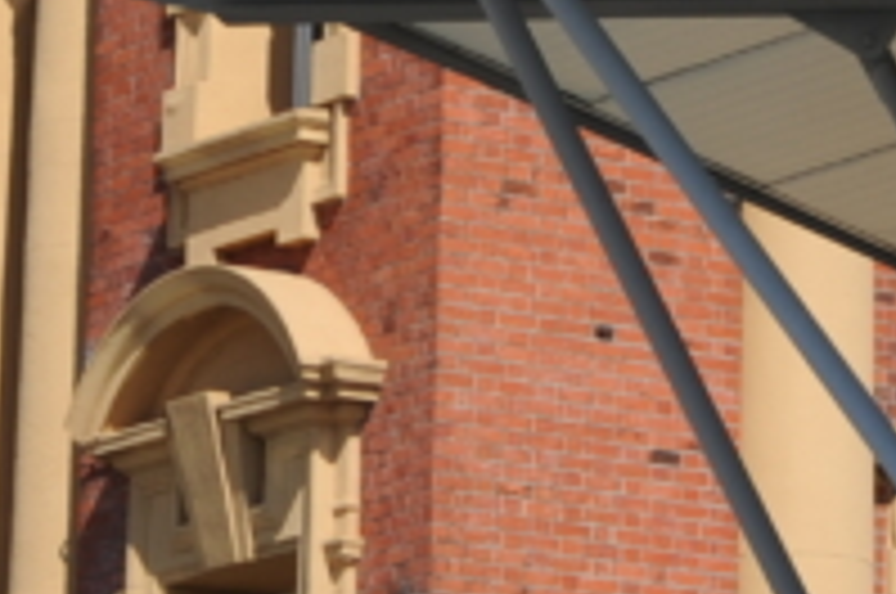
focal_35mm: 362
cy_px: -380
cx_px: 873
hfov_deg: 5.7
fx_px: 8995
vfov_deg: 3.8
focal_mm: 70
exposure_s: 1/320
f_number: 10
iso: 200
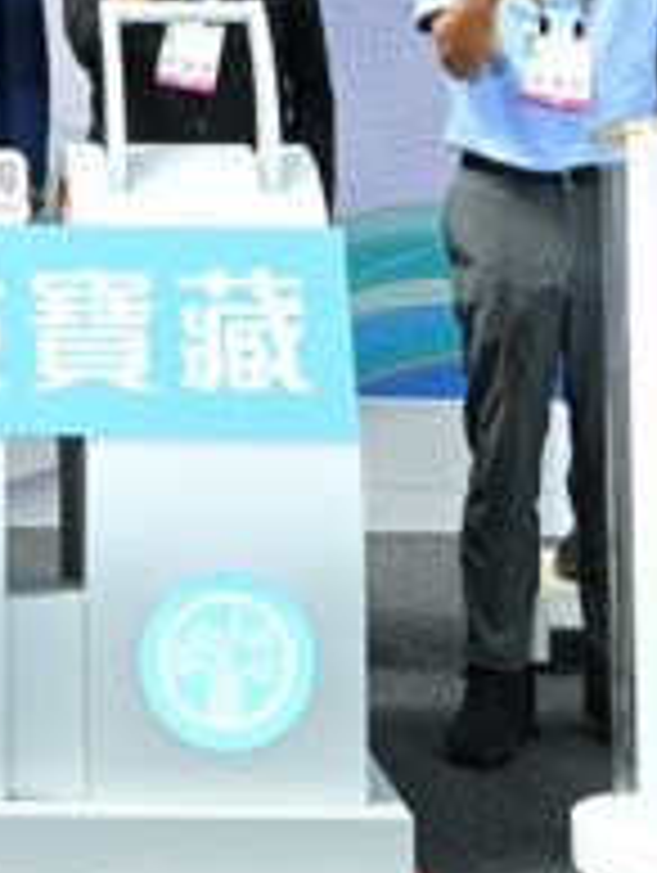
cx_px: -108
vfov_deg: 21.1
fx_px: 2197
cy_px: -142
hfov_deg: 16.4
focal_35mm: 87
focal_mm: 22
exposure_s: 1/160
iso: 1250
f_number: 7.1
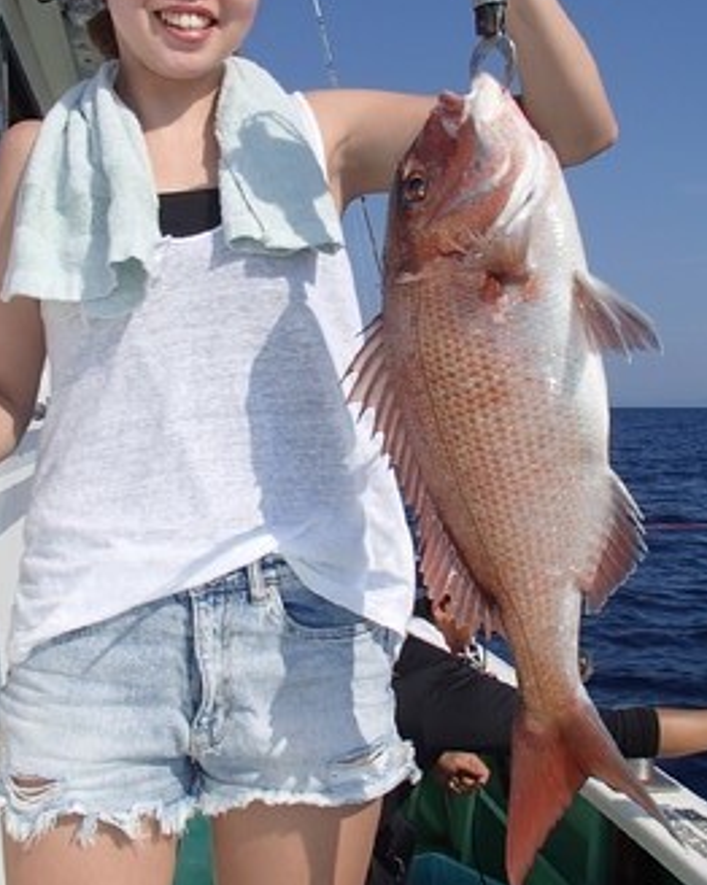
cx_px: 329
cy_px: 389
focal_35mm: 40
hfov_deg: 37.3
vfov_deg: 45.7
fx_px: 1047
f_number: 11
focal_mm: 5
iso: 100
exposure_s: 1/200
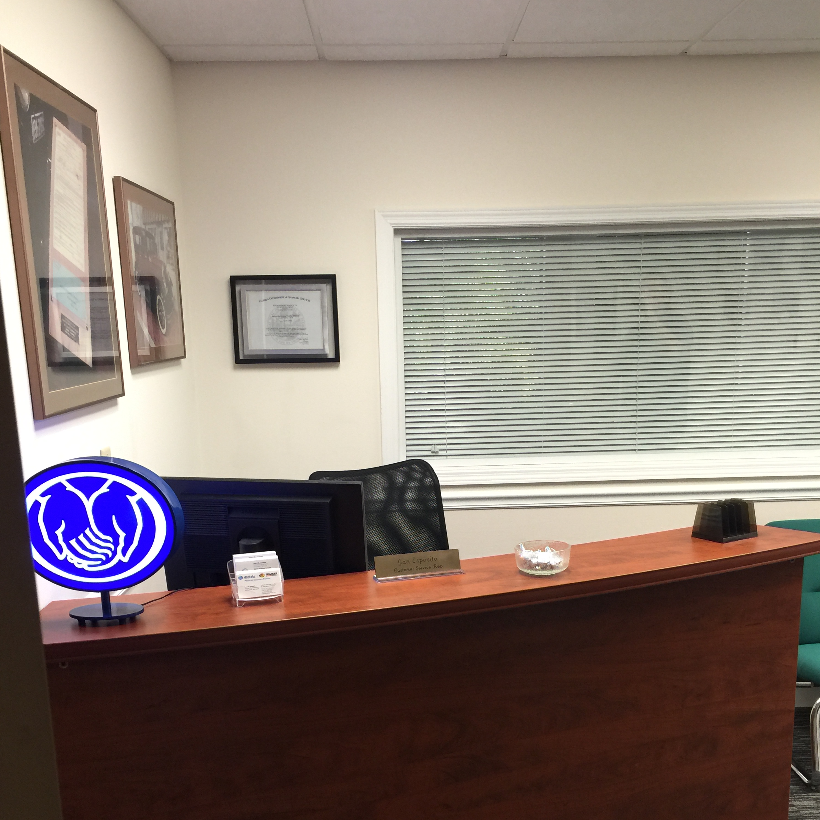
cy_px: 555
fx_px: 938
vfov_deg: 46.4
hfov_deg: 47.2
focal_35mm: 35
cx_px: 416
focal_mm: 4.15
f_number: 2.2
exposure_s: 1/15
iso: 50
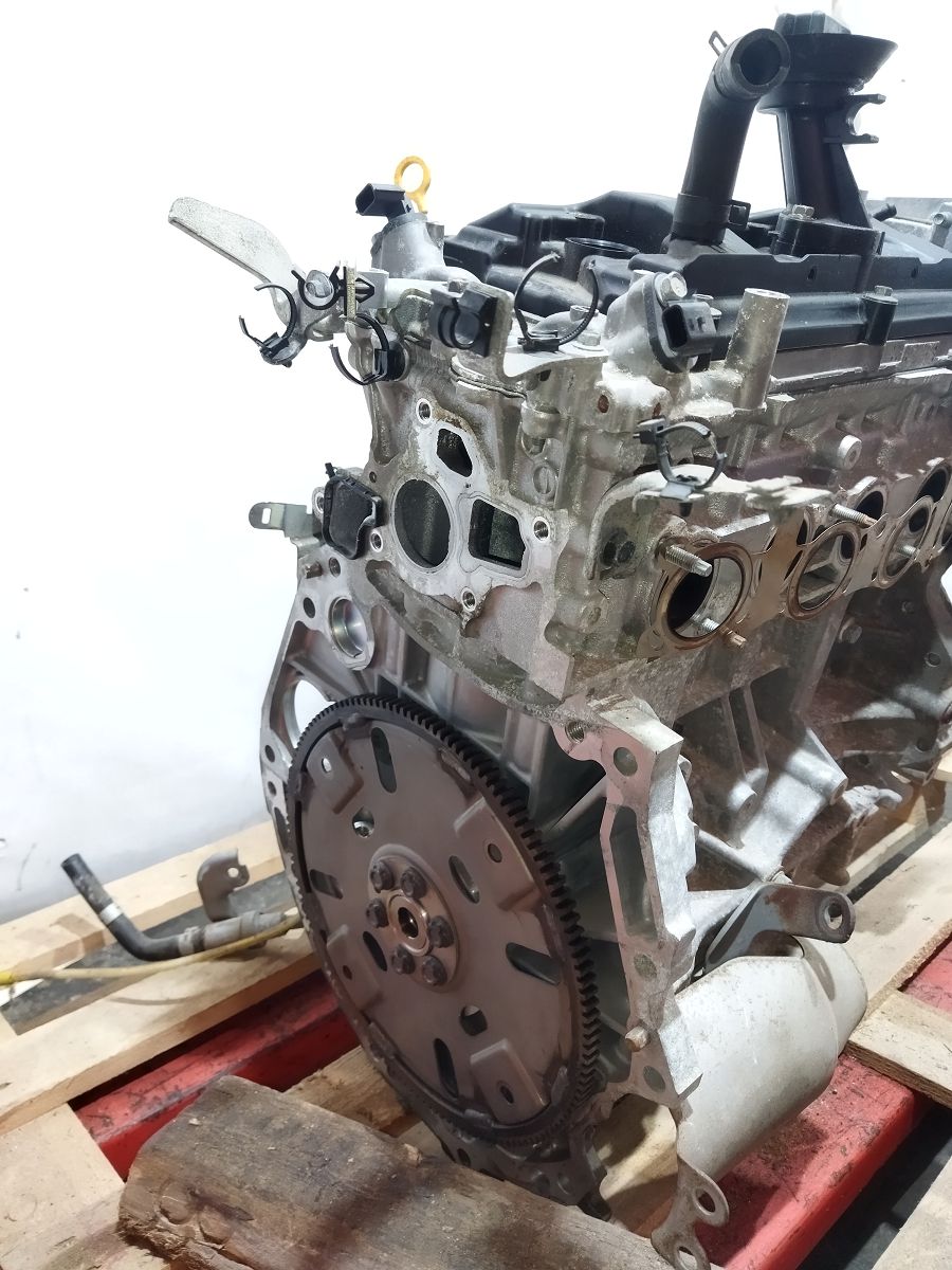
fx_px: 990
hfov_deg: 51.4
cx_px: 476
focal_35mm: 27
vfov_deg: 65.3
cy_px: 635
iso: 488
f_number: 1.79
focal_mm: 4.71
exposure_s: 1/50
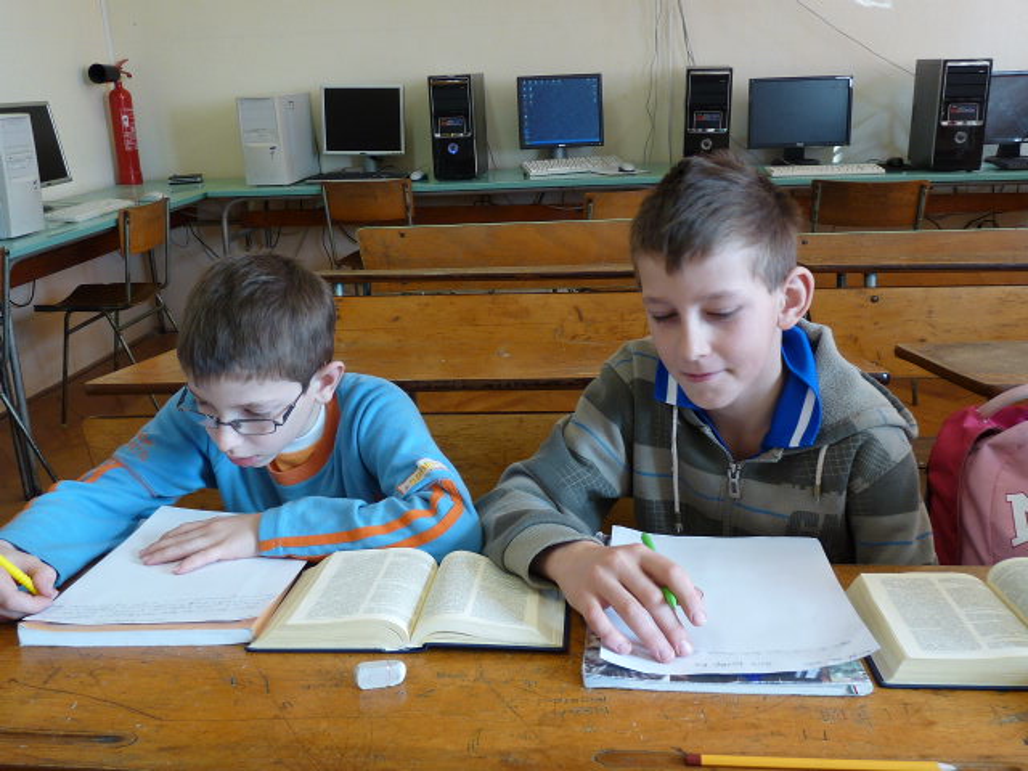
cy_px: 386
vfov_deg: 44.2
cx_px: 514
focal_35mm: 32
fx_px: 950
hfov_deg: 56.8
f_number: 2.8
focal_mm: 4.8
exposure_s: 1/40
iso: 100
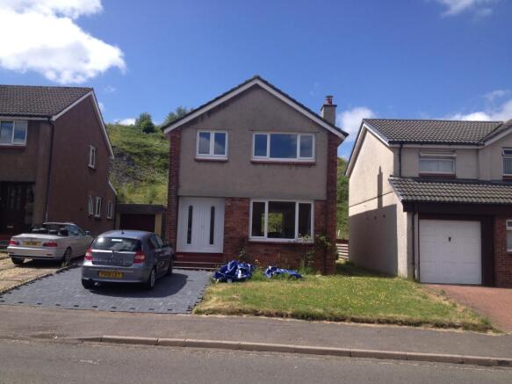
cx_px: 256
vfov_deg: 40.7
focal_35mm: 35
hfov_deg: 52.6
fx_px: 518
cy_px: 192
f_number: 2.4
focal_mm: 4.28
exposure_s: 1/1453
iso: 50
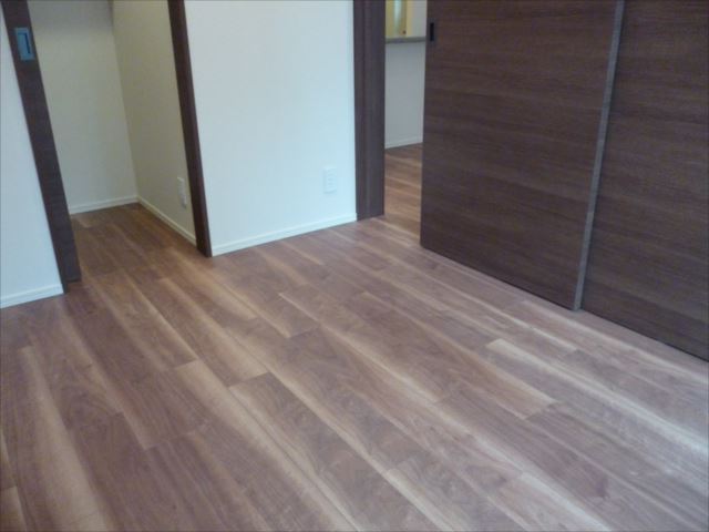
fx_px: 573
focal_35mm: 28
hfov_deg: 63.4
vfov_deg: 49.7
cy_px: 266
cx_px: 354
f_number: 3.1
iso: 800
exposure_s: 1/40
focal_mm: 5
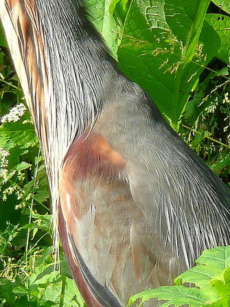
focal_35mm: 1003
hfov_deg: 1.5
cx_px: 37
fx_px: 8890
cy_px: 121
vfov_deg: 2.0
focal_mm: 46
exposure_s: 1/160
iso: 100
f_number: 4.9
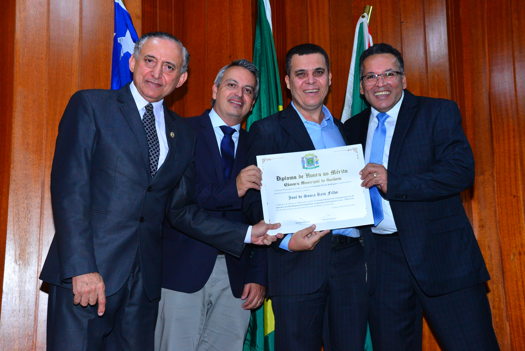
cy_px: 176
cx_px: 262
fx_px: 700
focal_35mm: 48
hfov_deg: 41.1
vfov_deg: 28.1
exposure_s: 1/125
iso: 3200
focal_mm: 48
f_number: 6.3
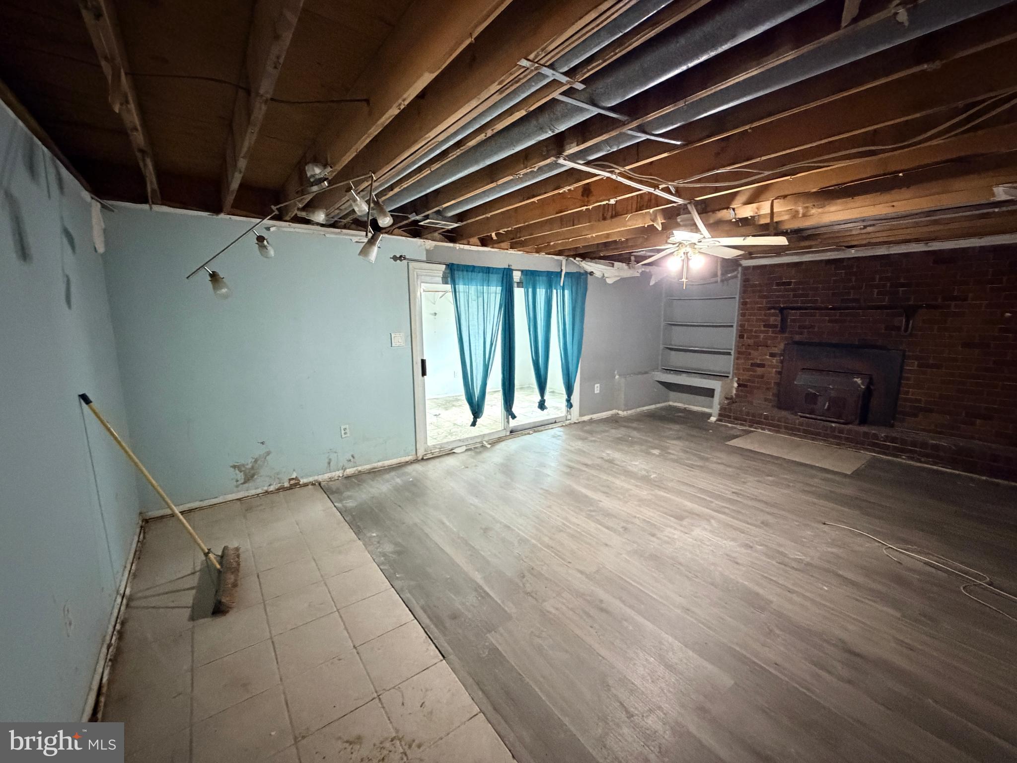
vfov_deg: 85.7
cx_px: 508
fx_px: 411
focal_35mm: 14
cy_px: 382
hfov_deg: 102.1
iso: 1250
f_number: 2.2
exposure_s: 1/47
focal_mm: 2.22
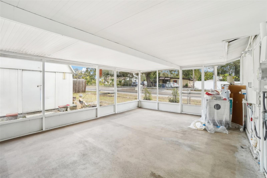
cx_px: 134
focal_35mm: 15
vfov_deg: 77.3
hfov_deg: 100.4
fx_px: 111
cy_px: 89
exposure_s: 1/160
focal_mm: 10
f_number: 8
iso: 400
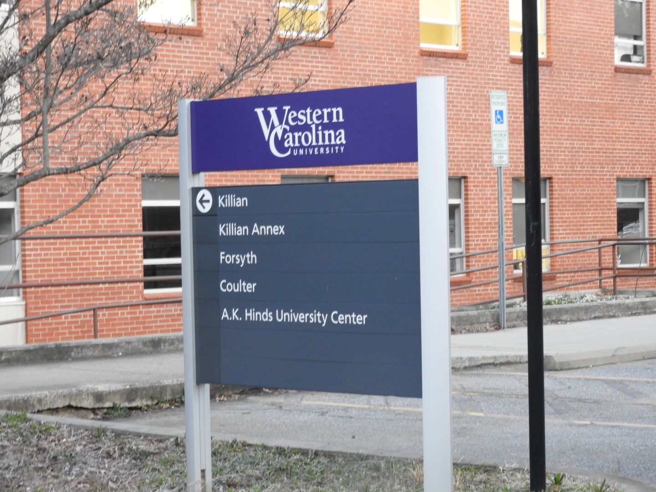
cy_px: 246
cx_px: 328
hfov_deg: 20.7
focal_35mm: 95
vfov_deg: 15.6
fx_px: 1800
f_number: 4.8
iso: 500
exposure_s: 1/15
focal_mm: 17
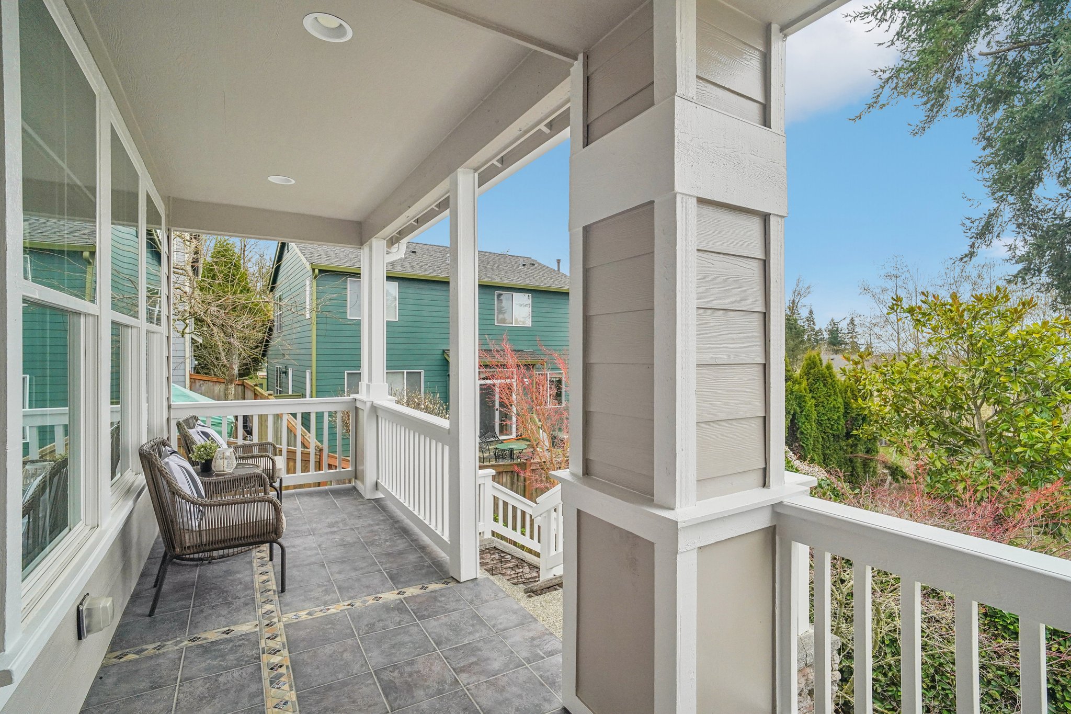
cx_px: 536
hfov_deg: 96.7
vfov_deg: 73.7
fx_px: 476
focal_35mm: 16
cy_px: 357
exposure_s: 1/400
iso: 1600
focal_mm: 16
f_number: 8
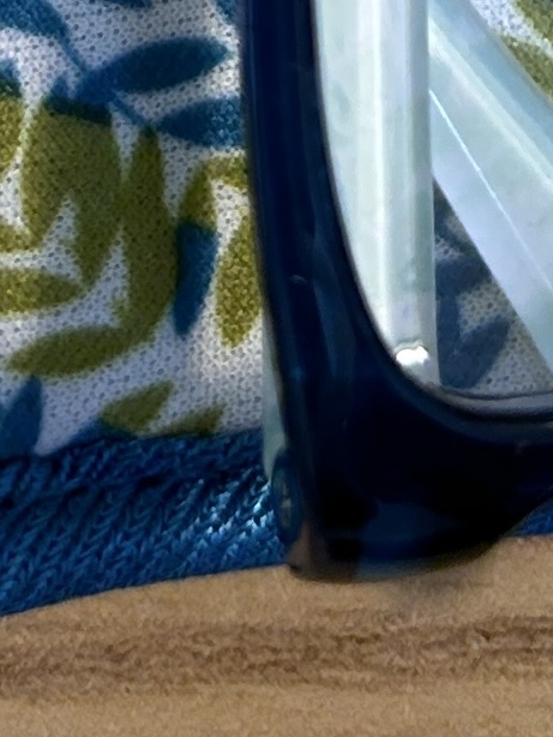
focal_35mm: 157
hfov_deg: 9.5
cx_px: 362
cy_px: -1373
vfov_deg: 9.9
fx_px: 3342
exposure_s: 1/120
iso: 64
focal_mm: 5.7
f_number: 1.5
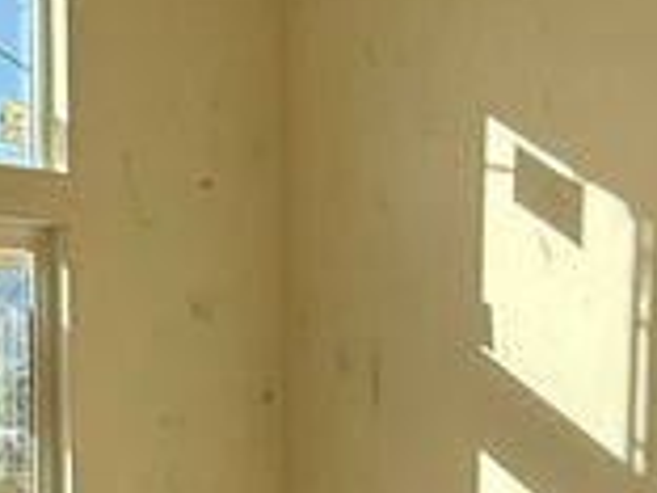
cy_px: 640
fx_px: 1746
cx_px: 354
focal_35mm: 92
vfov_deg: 15.3
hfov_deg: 21.3
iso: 50
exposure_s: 1/1235
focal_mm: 2.22
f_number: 2.2
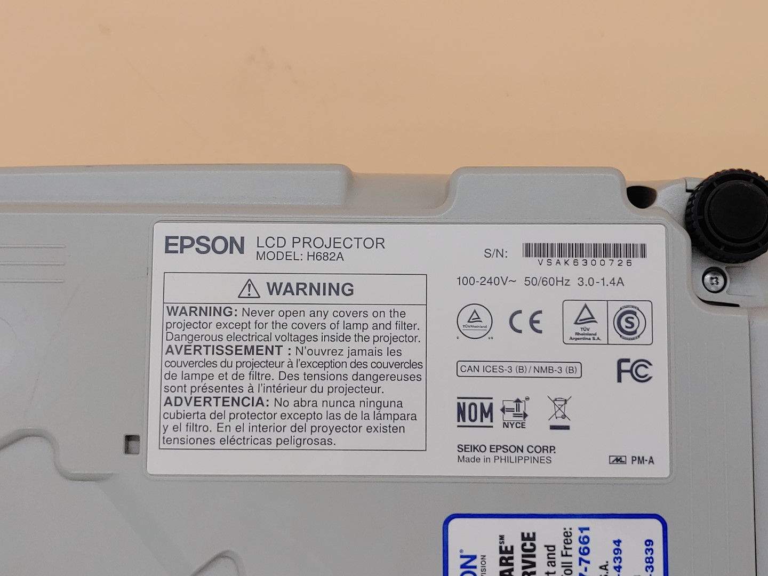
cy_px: 288
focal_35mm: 46
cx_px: 384
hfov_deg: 41.2
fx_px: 1021
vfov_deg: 31.5
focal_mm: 4.36
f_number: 1.8
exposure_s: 1/129
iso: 50
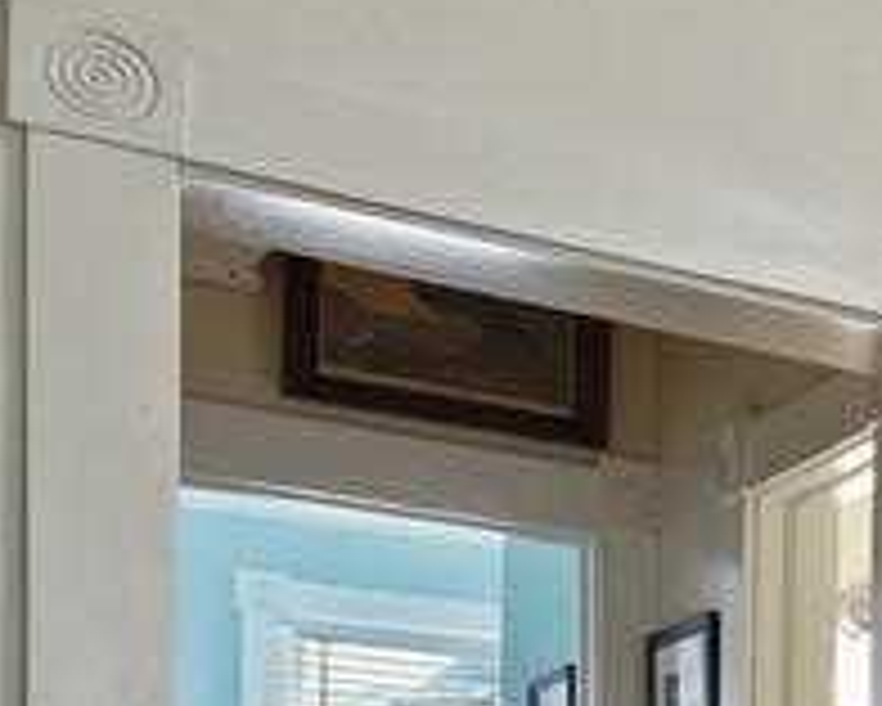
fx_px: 2168
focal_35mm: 83
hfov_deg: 15.0
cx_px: 2061
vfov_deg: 16.9
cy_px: 1025
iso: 320
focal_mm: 16
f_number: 9
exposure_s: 1/1.25
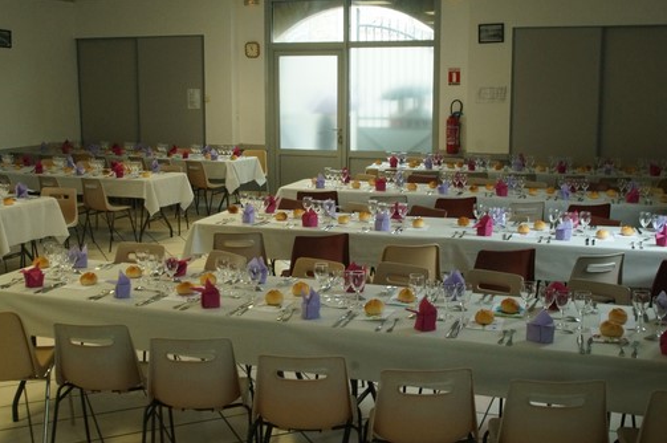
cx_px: 338
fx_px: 777
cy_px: 194
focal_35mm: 42
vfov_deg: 31.8
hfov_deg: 46.4
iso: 1600
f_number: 16
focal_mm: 22
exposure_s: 1/20
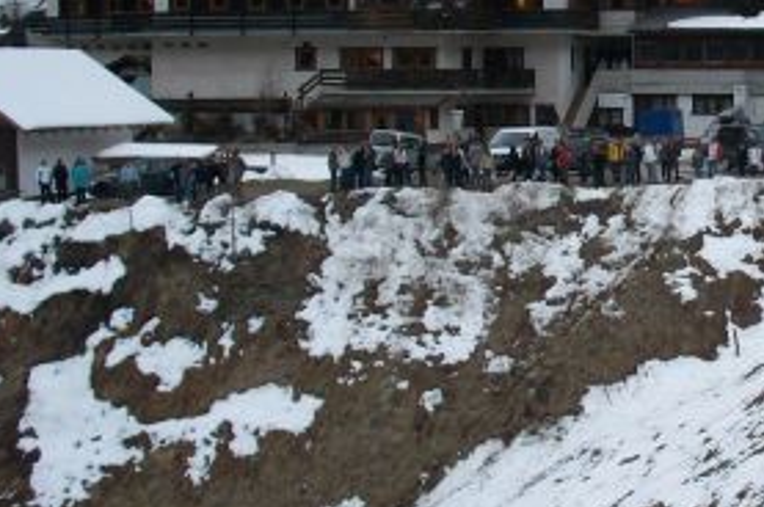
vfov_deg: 15.3
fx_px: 1887
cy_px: 168
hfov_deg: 22.0
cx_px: 767
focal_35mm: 89
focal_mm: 6.2
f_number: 2.8
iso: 86
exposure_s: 1/64
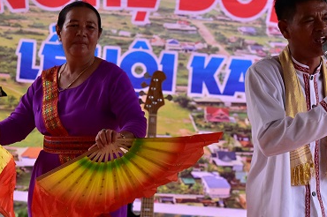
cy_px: 118
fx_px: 1252
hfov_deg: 14.9
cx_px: 192
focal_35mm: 138
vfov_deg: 9.9
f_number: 4
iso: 3200
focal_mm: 85
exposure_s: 1/4000
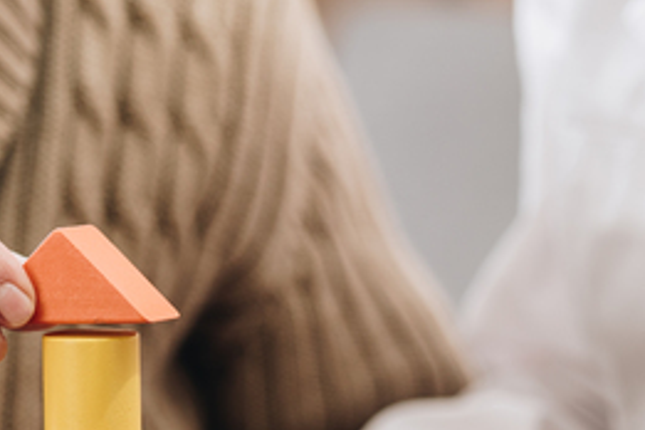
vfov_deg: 3.9
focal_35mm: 354
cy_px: 366
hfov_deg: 5.8
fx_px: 6342
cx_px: 479
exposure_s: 1/200
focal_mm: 110
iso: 100
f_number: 3.2
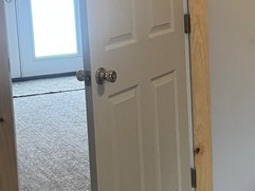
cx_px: 240
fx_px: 752
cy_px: 61
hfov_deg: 18.8
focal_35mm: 102
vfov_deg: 14.5
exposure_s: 1/120
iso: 200
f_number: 1.78
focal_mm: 6.76
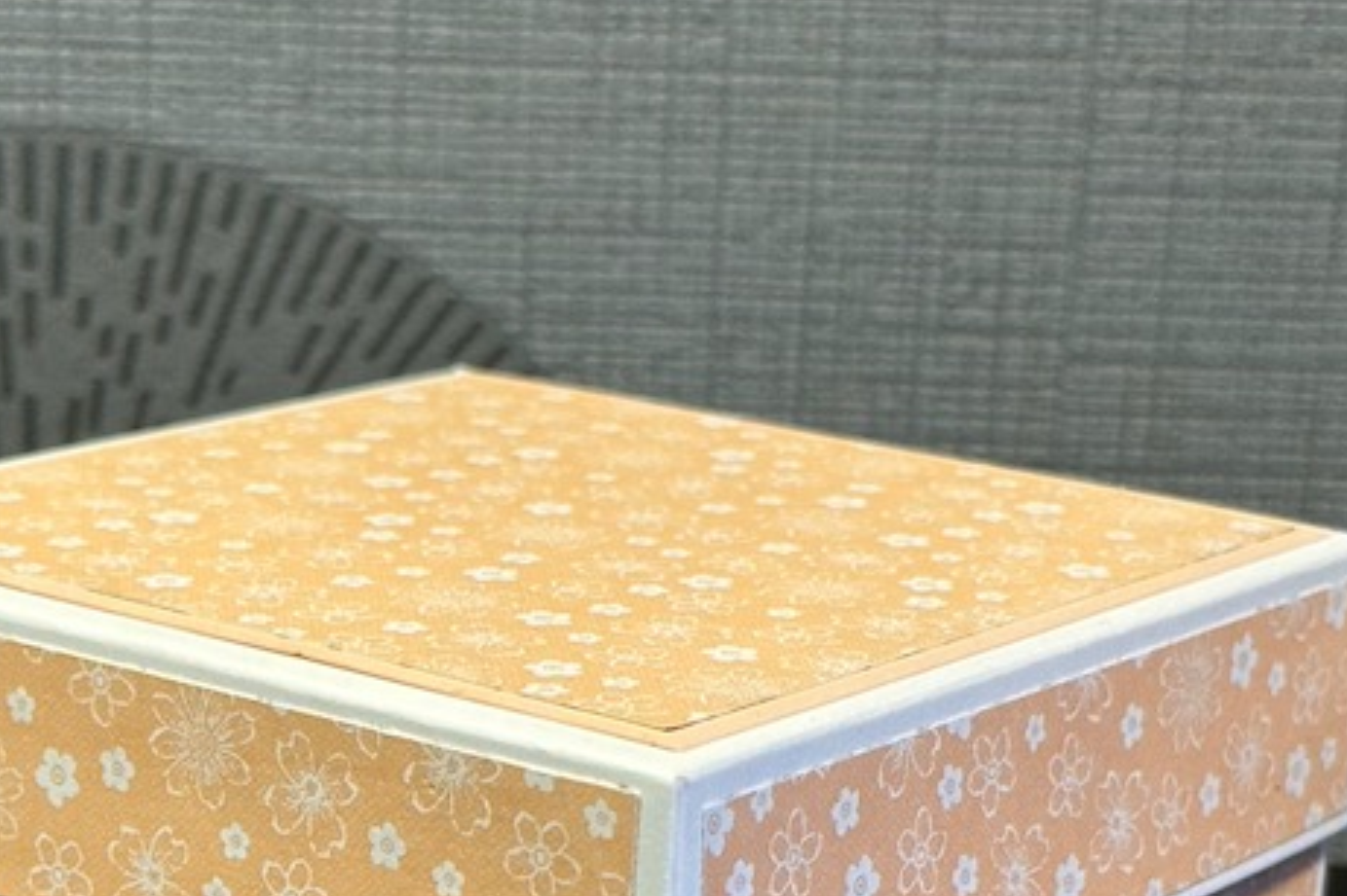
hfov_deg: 18.4
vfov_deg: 12.2
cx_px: 523
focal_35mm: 111
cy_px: 925
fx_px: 4152
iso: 250
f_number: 1.78
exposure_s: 1/53
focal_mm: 6.86
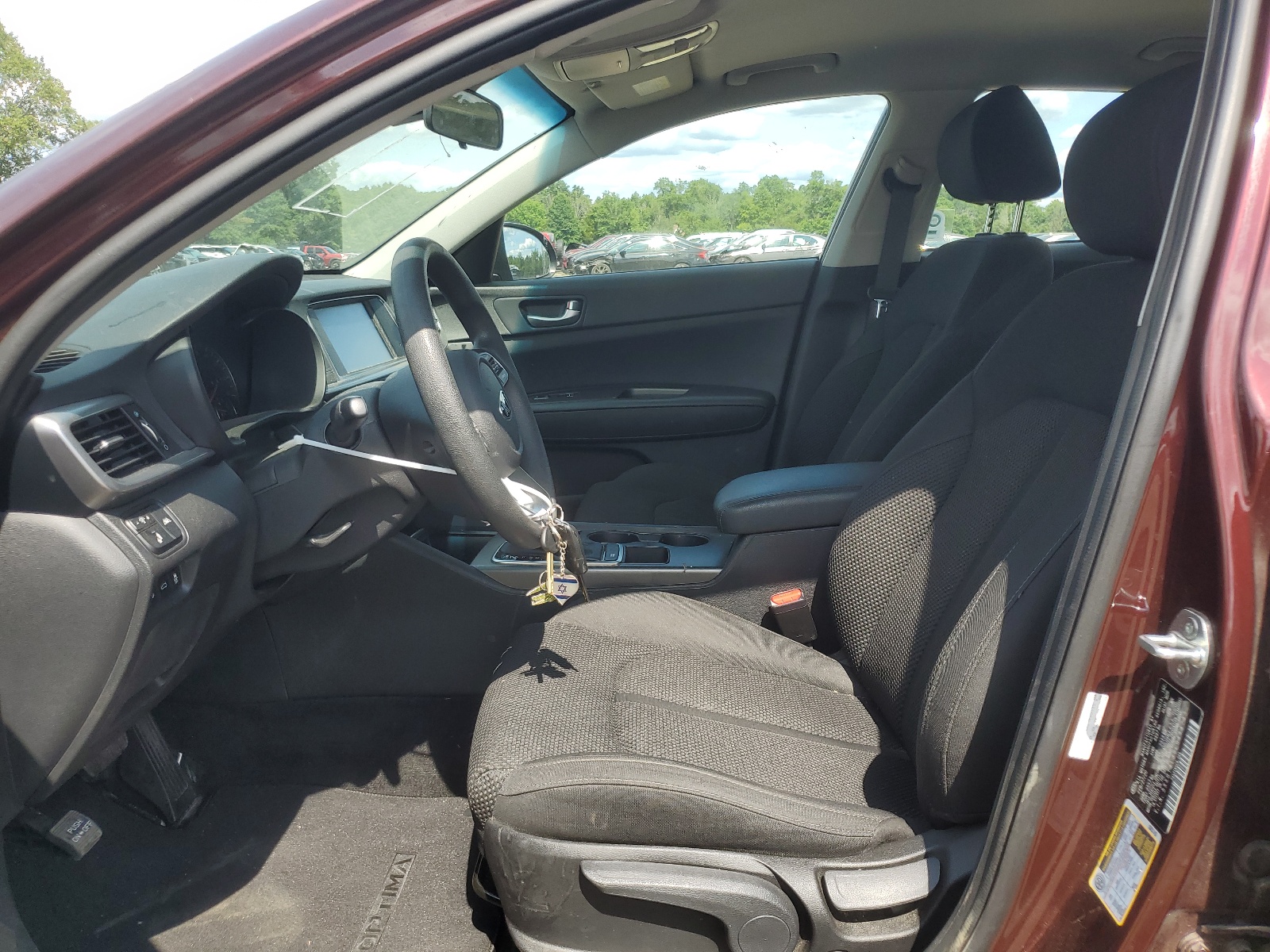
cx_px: 635
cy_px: 476
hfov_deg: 67.3
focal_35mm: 26
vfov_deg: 53.1
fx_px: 954
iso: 50
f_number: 1.5
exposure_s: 1/1000
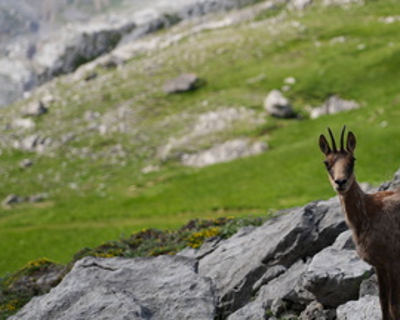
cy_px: 168
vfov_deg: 9.2
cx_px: 326
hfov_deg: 11.4
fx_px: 1989
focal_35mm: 168
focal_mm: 105
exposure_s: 1/640
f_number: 4
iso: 100
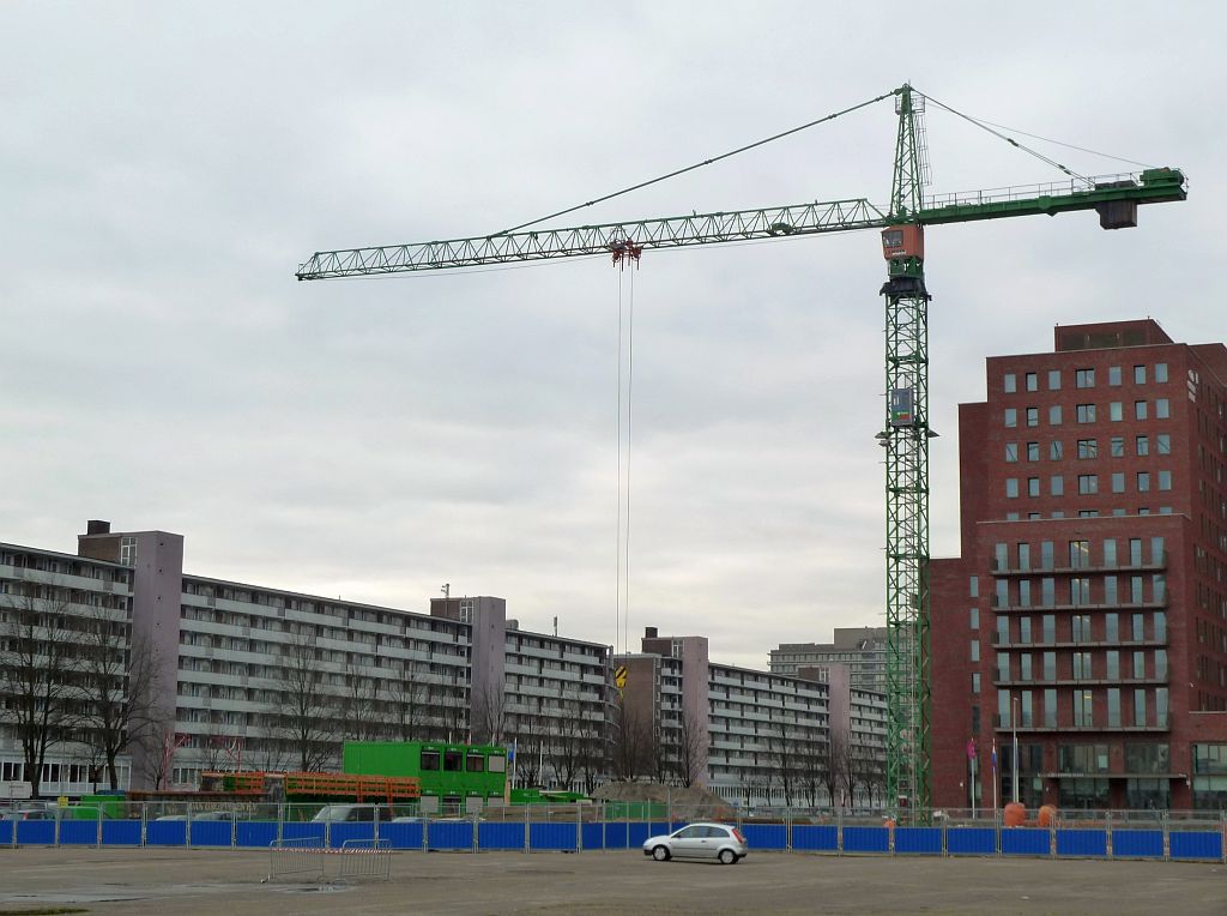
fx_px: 2087
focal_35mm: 59
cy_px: 458
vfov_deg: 24.7
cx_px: 614
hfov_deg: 32.8
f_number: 3.9
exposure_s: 1/125
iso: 125
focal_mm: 9.7
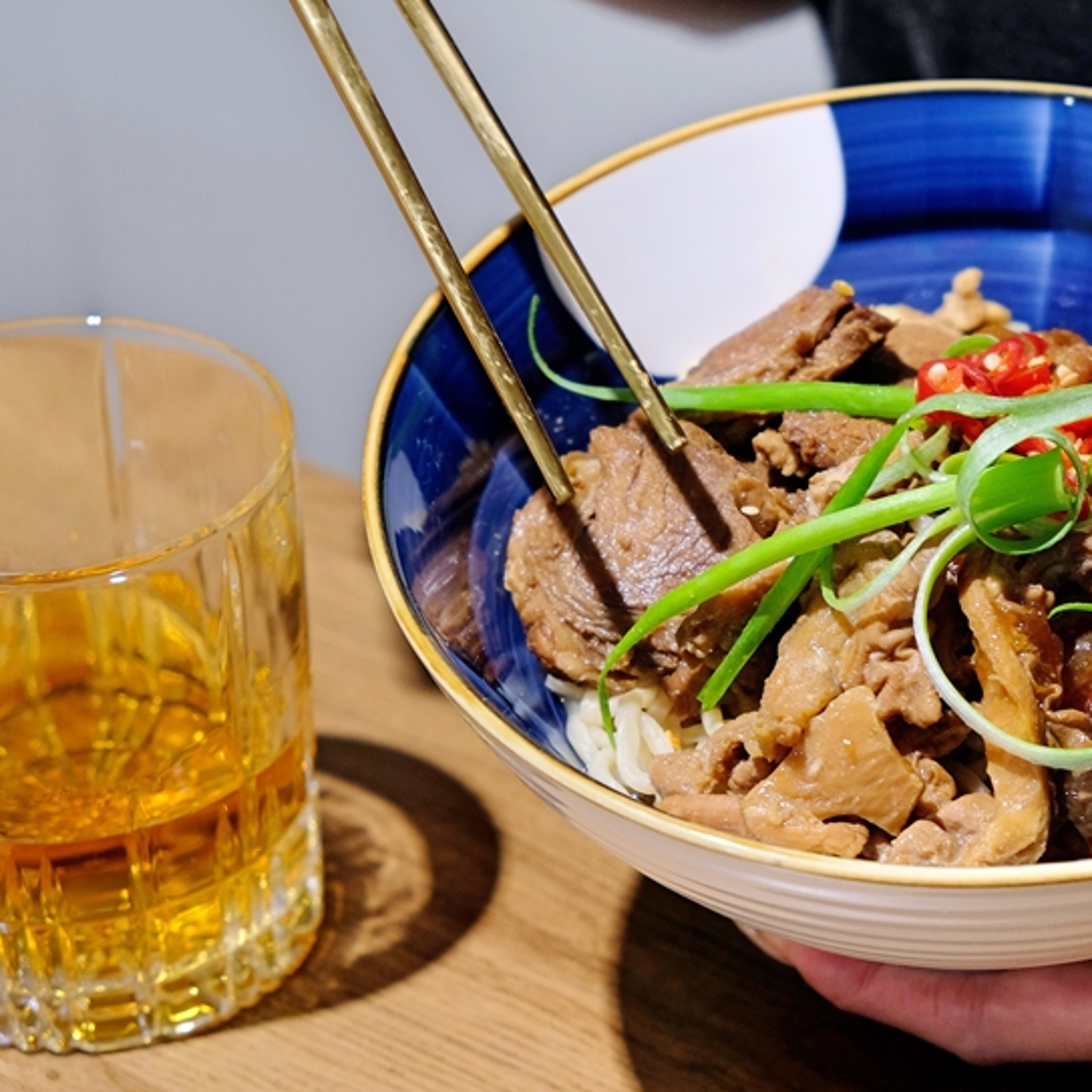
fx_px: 4640
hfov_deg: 13.4
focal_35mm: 130
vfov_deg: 13.4
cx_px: 887
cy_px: 538
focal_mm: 55
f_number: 4
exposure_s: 1/60
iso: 500
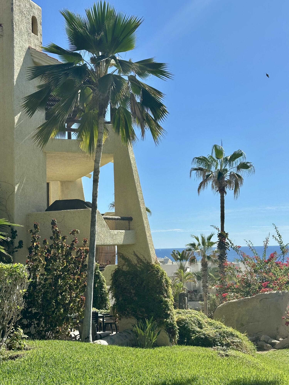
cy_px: 192
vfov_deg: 39.7
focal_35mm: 48
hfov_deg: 30.3
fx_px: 534
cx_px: 144
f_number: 1.78
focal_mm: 6.86
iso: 64
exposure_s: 1/5000
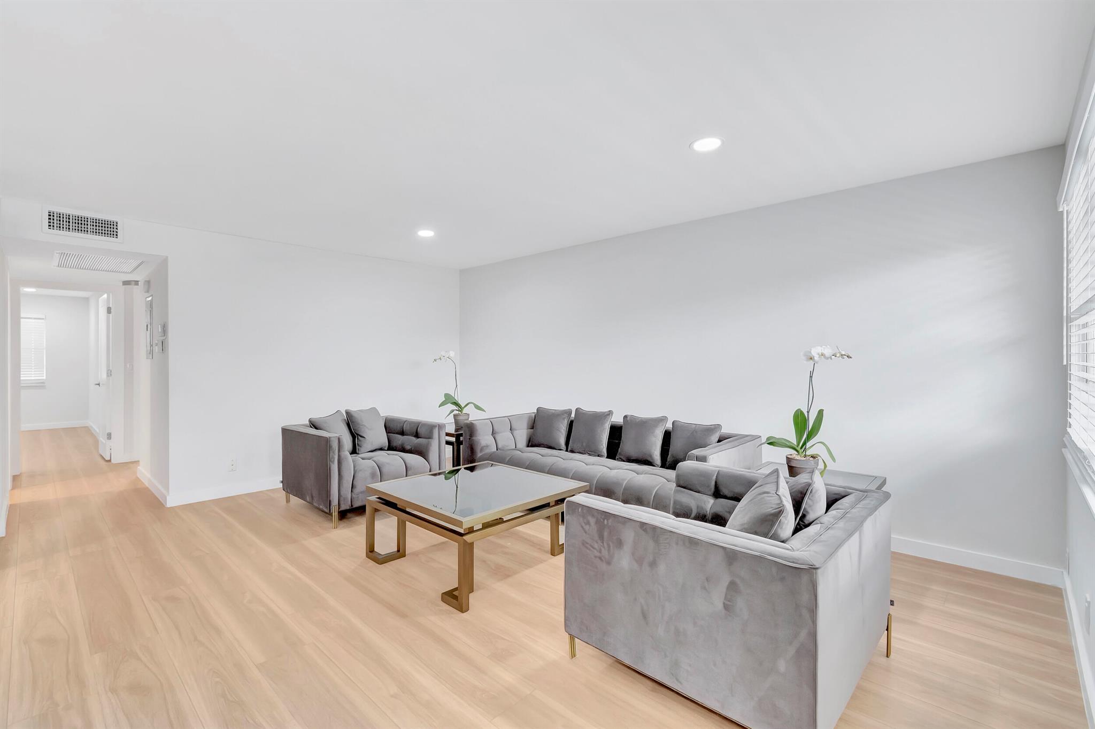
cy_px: 364
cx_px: 548
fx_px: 456
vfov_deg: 77.3
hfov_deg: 100.4
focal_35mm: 15
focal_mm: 10
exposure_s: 1/15
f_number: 8
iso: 2000
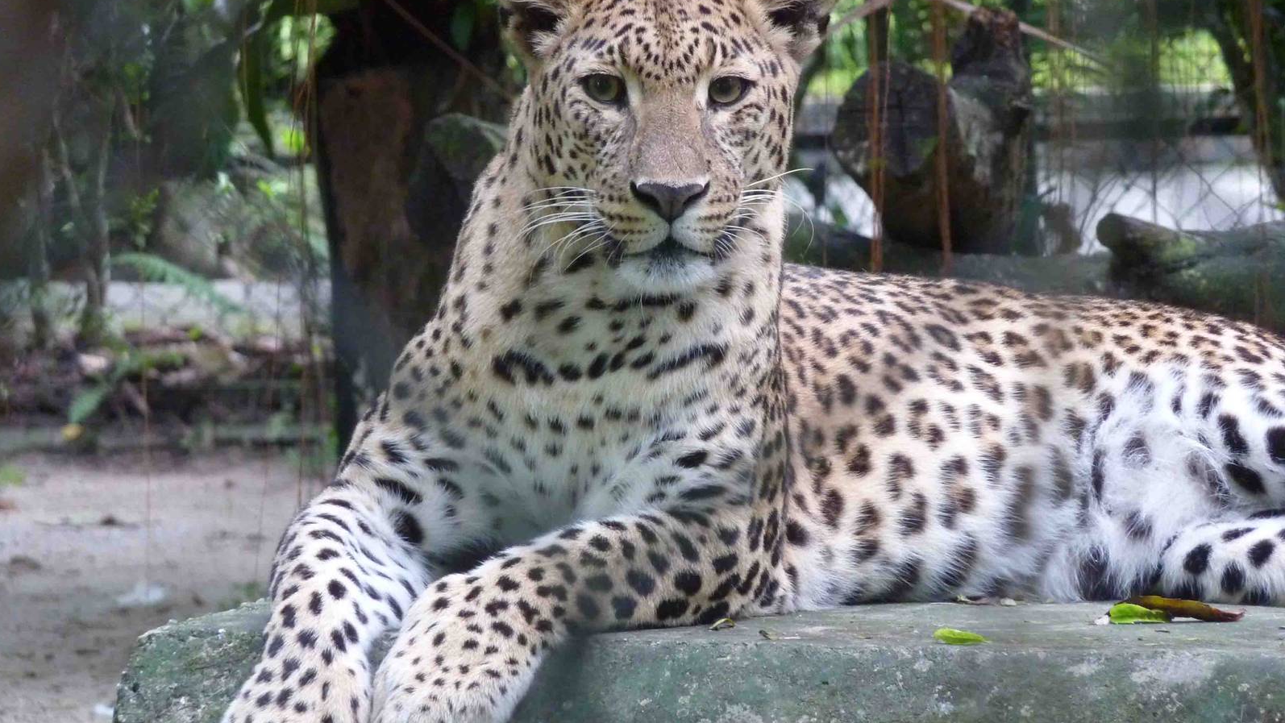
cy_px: 318
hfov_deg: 6.6
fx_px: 11177
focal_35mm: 328
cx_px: 641
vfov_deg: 3.7
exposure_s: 1/40
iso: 400
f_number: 4.9
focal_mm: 49.2
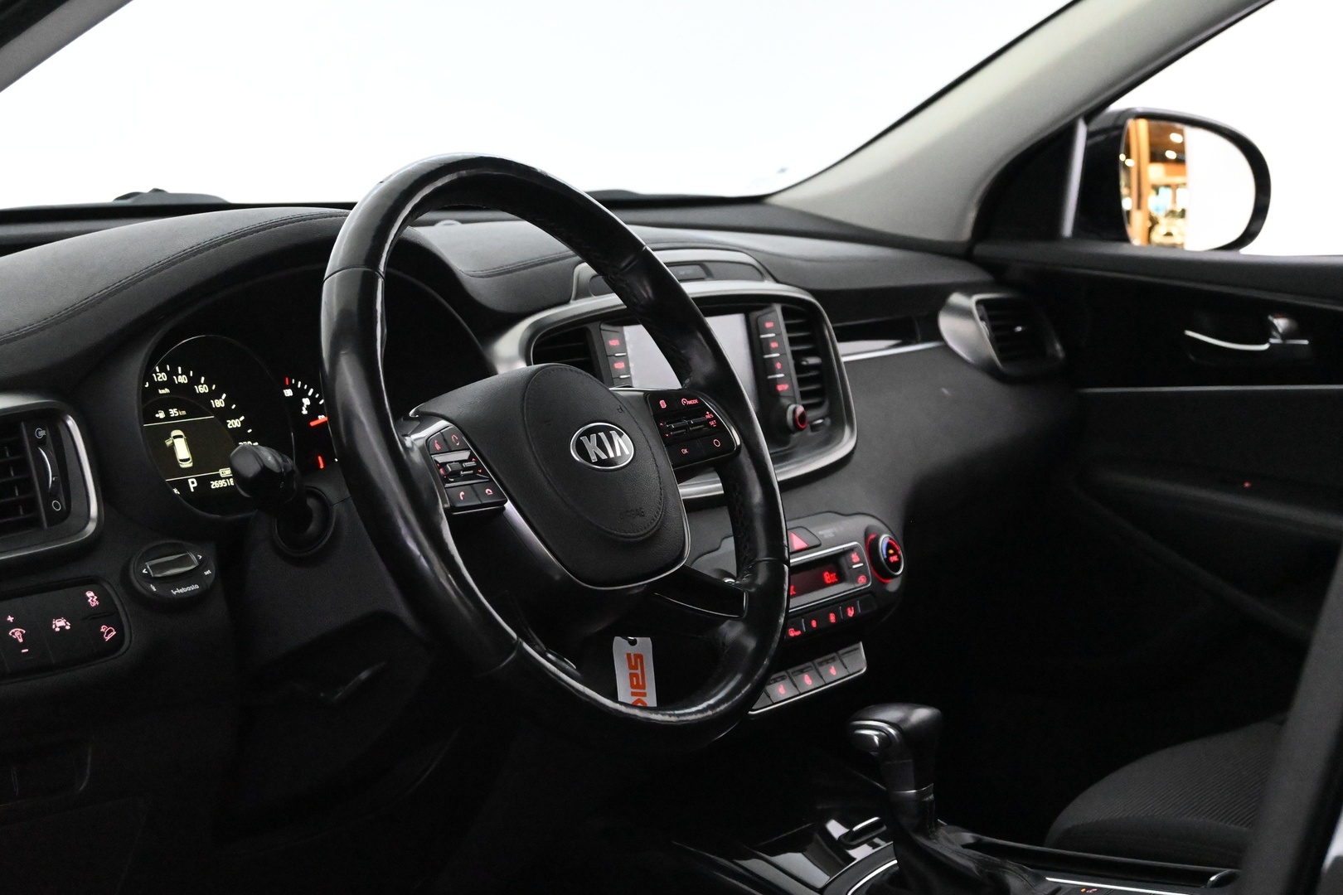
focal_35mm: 62
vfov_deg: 22.1
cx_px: 672
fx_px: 2294
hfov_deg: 32.6
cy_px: 448
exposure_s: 1/60
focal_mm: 41
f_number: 5.6
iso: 11400
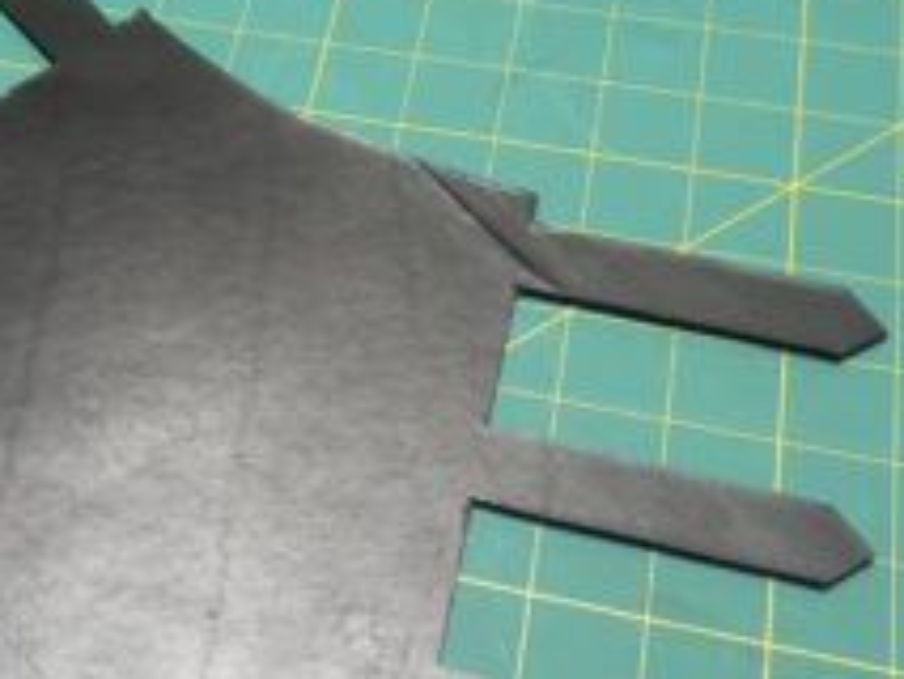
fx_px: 1594
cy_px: 257
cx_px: 136
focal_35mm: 61
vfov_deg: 24.0
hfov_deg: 30.6
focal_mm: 5.7
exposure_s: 1/60
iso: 250
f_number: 1.5
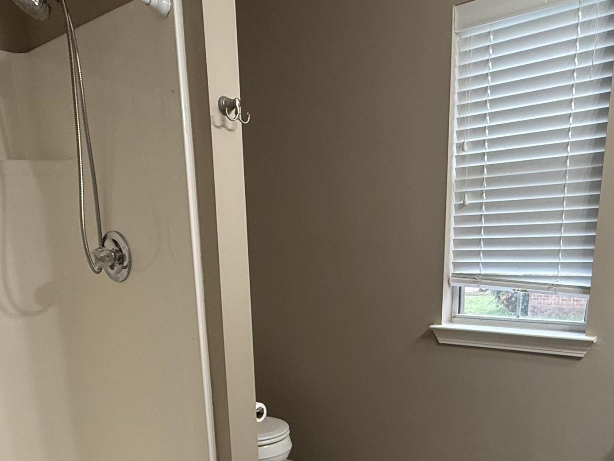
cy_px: 395
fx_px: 550
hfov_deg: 58.2
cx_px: 342
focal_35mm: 31
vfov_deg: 42.5
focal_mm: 2.22
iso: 200
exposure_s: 1/60
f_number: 2.2
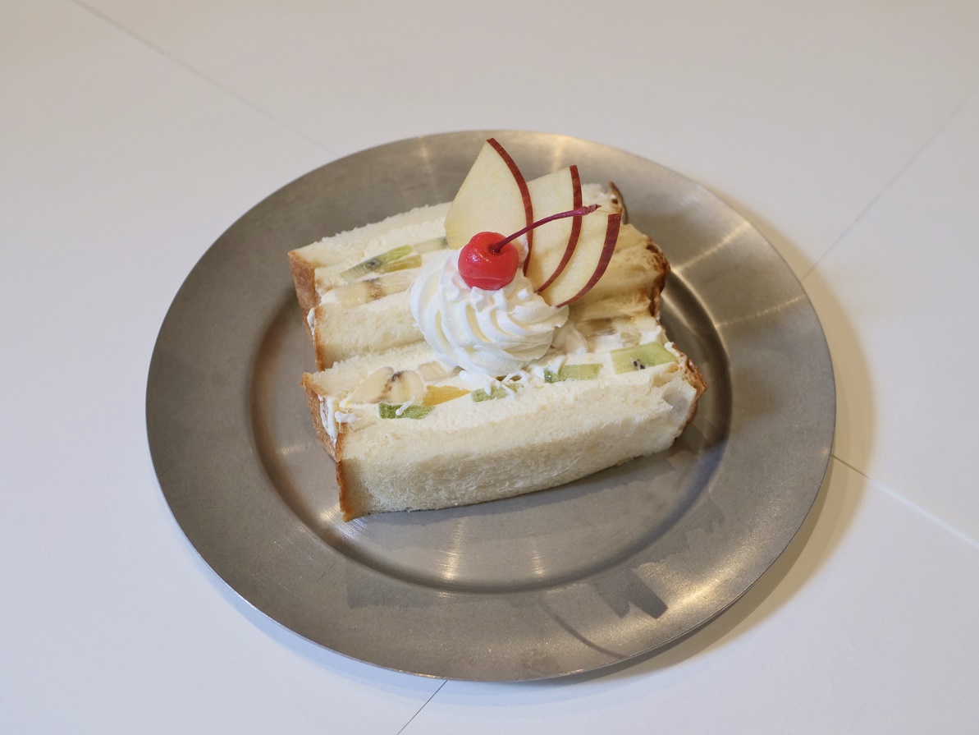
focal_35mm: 50
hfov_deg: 38.2
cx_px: 490
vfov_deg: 29.1
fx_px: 1414
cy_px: 368
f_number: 3.2
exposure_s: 1/200
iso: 800
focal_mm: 25
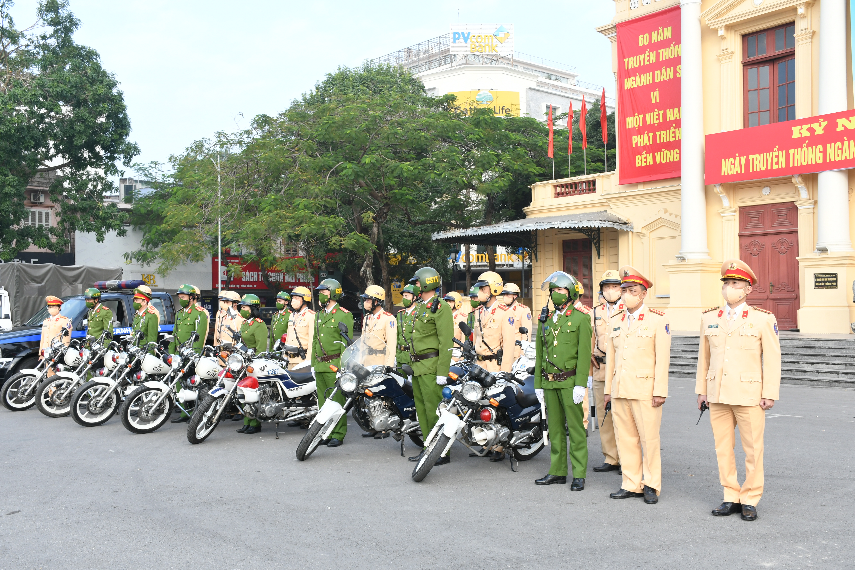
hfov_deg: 53.1
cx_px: 428
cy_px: 285
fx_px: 855
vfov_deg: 36.9
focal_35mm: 36
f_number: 8
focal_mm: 24
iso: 320
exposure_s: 1/200
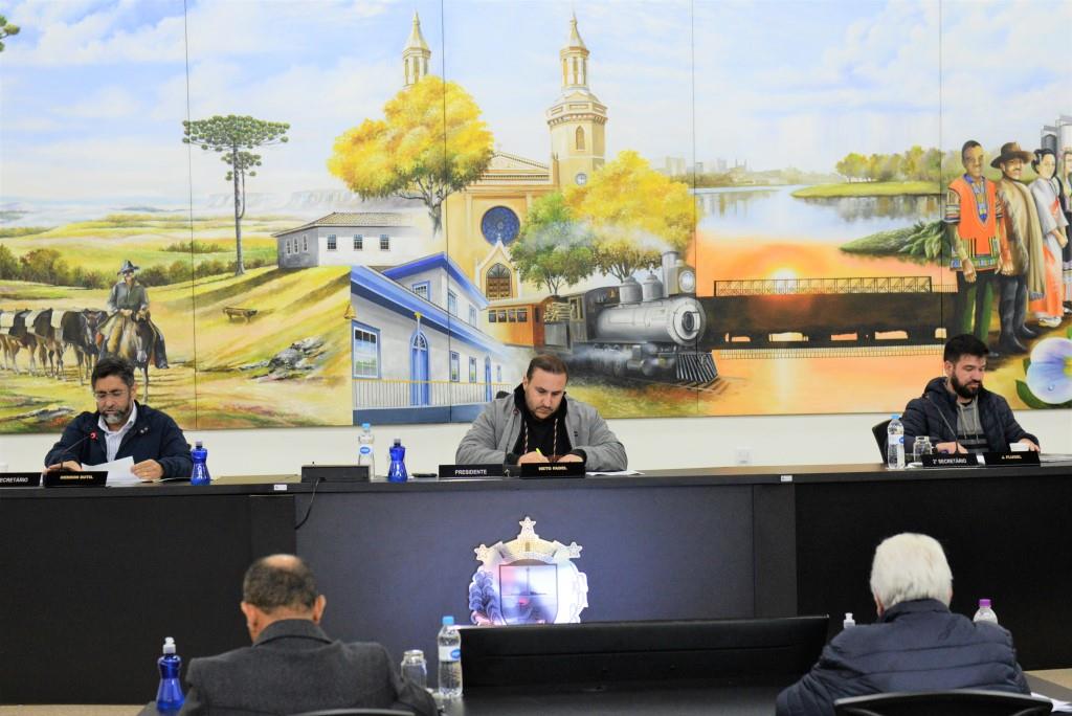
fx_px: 1788
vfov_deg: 22.7
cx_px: 536
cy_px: 358
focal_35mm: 60
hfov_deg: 33.4
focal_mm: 60
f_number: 3.5
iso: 2500
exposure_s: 1/100
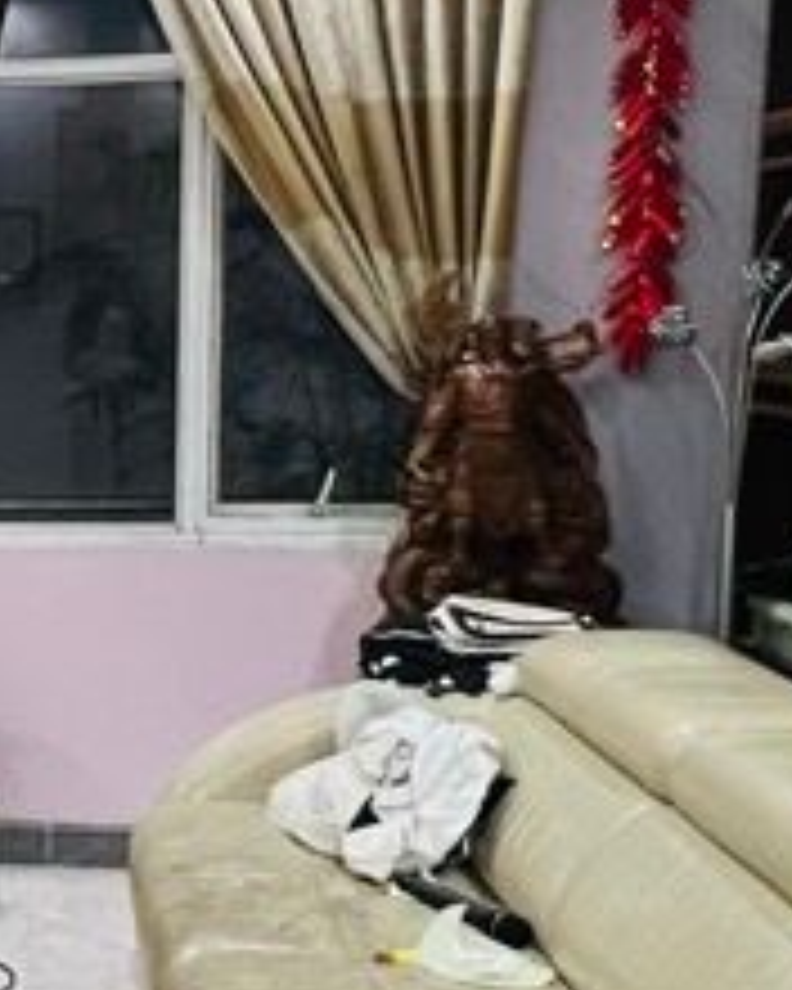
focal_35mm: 59
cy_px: 590
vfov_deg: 31.9
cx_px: -225
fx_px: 1729
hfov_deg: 23.1
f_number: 1.8
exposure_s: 1/50
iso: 400
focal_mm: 1.57
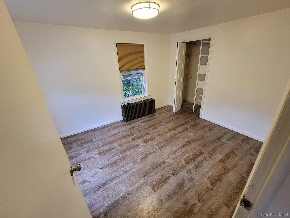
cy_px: 109
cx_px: 145
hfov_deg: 106.2
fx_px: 109
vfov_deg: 89.9
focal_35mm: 13
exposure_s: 1/60
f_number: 2.2
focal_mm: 2.2
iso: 400
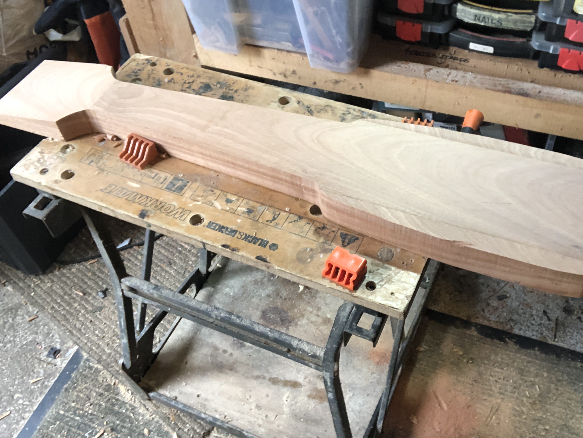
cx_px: 335
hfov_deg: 49.9
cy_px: 186
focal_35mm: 37
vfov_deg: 38.6
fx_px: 623
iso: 200
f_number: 2.2
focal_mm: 2.87
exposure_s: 1/50
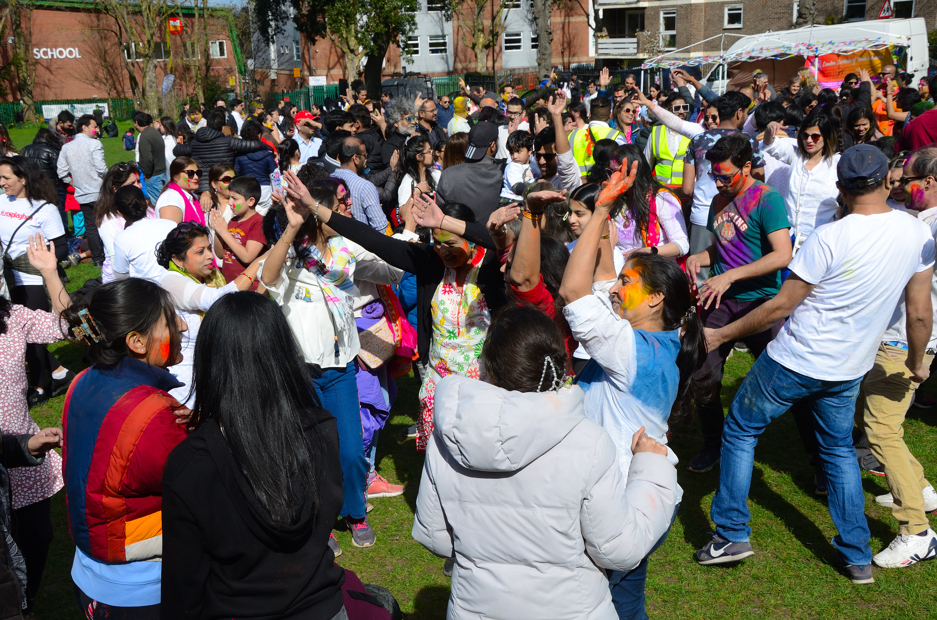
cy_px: 310
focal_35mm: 45
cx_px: 468
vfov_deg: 29.7
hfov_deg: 43.7
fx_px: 1169
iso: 400
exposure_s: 1/800
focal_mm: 30
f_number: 10
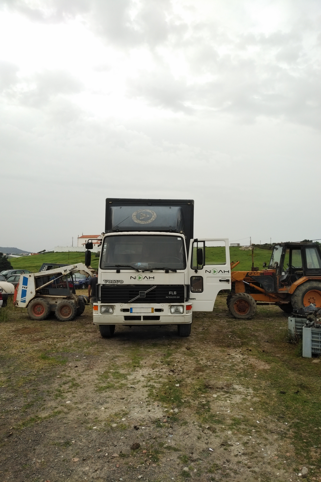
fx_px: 334
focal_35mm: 25
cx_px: 160
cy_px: 241
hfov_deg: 51.3
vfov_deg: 71.5
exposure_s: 1/269
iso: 100
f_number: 2
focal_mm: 4.52
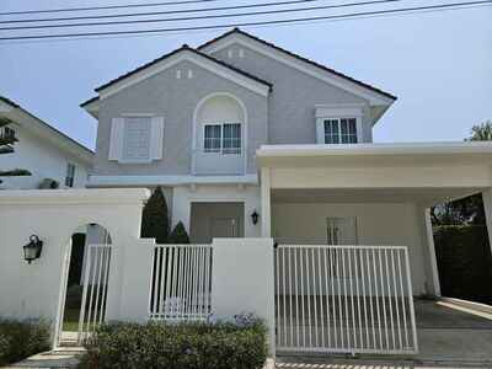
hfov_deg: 73.9
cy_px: 184
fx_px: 327
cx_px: 246
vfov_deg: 58.9
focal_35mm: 23
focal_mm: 5.4
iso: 25
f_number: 1.8
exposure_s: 1/3697
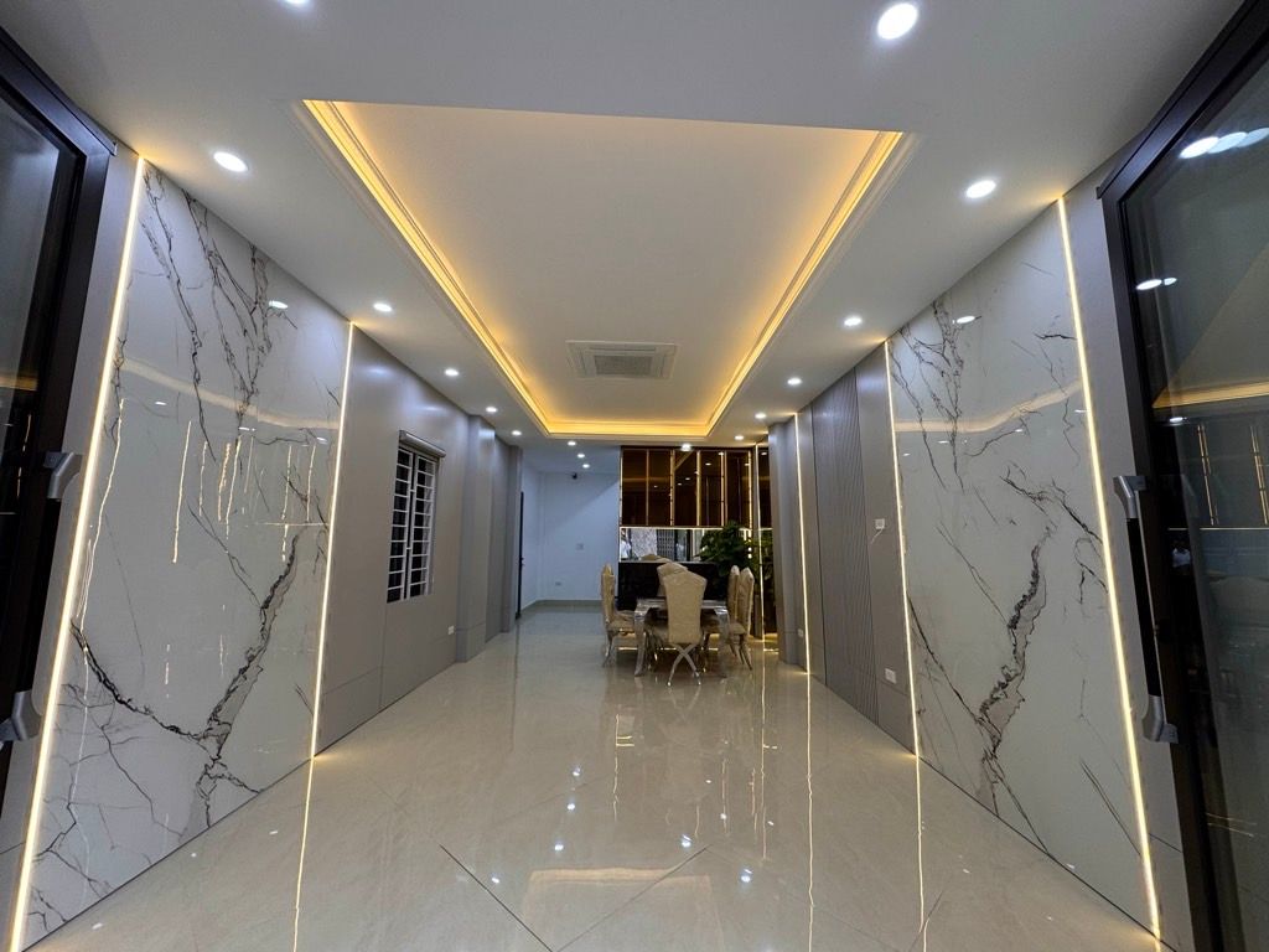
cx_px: 634
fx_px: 513
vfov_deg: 85.7
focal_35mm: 14
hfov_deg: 102.1
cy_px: 476
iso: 125
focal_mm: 2.22
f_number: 2.2
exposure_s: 1/100
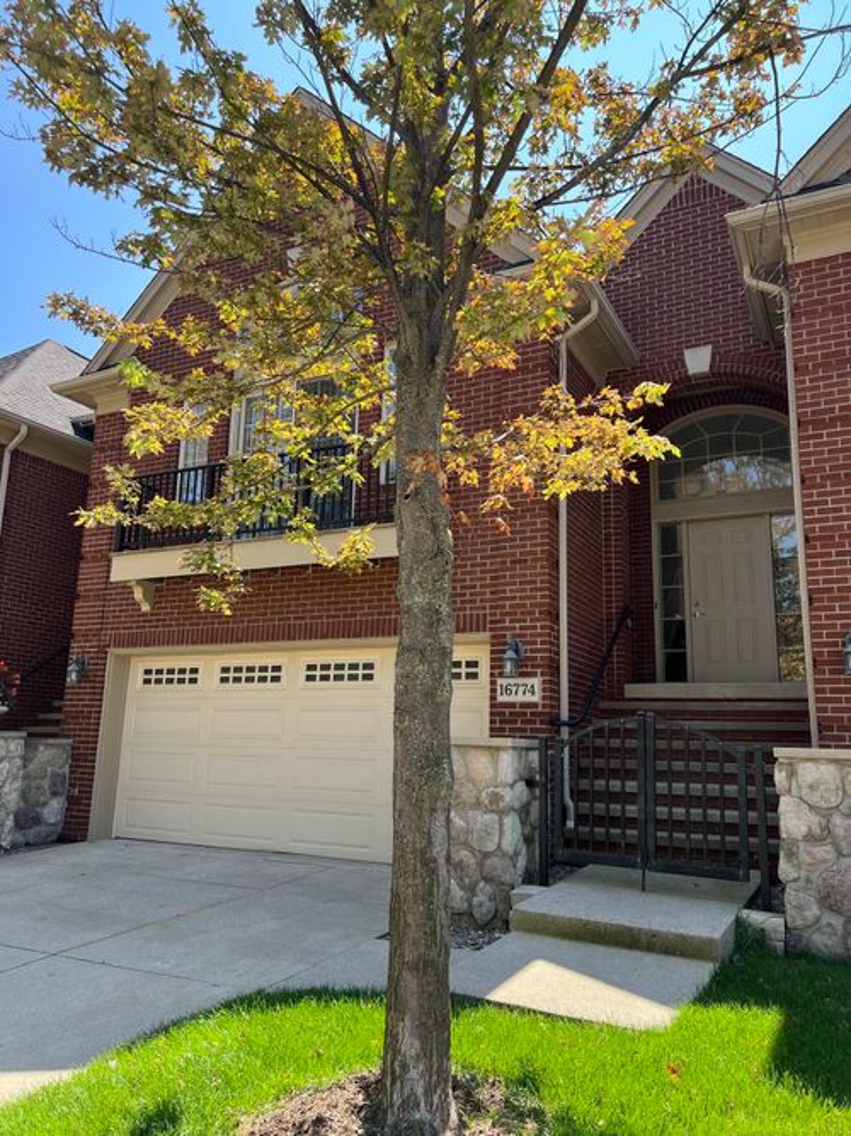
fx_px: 853
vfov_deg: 67.3
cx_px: 426
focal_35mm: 26
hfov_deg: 53.0
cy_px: 568
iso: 50
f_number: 1.5
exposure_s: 1/974
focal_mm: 5.7
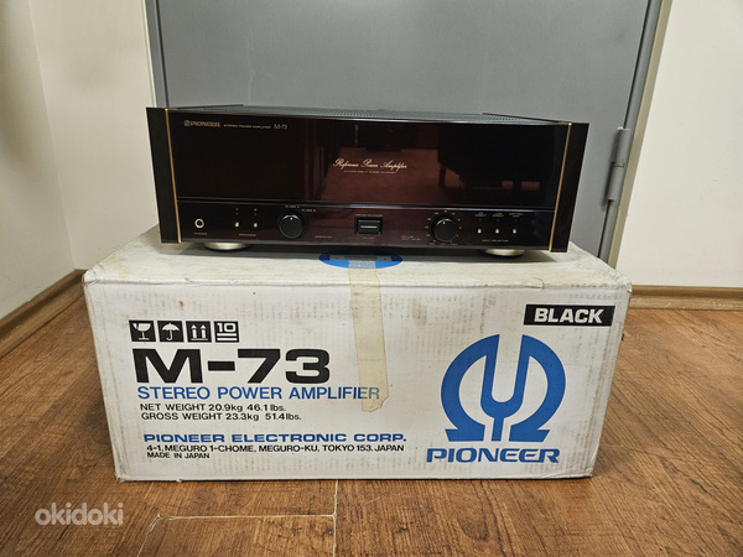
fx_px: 494
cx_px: 372
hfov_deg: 73.9
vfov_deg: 58.9
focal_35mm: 23
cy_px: 278
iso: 800
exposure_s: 1/100
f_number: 1.8
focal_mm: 5.4
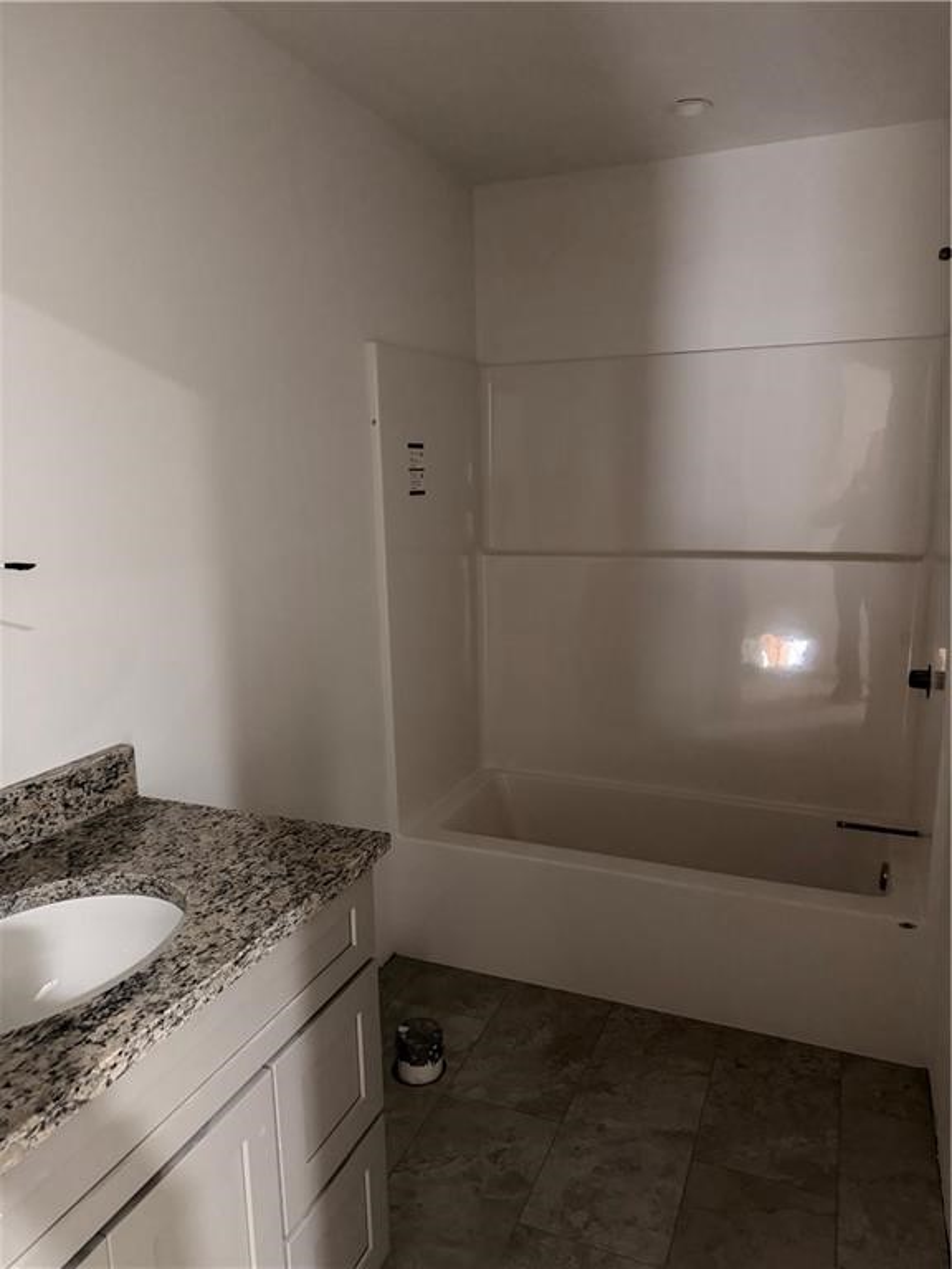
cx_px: 476
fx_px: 880
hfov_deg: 56.8
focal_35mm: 24
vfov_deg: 71.6
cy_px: 634
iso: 800
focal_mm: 6.76
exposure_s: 1/30
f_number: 1.78
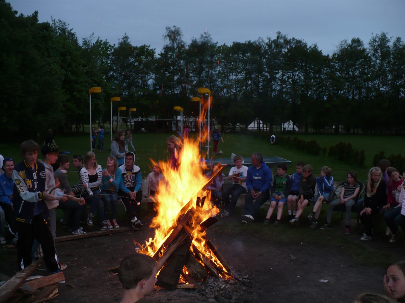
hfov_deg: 50.1
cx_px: 202
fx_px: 433
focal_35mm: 37
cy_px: 152
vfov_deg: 38.7
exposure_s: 1/50
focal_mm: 6.1
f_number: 2.8
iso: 100
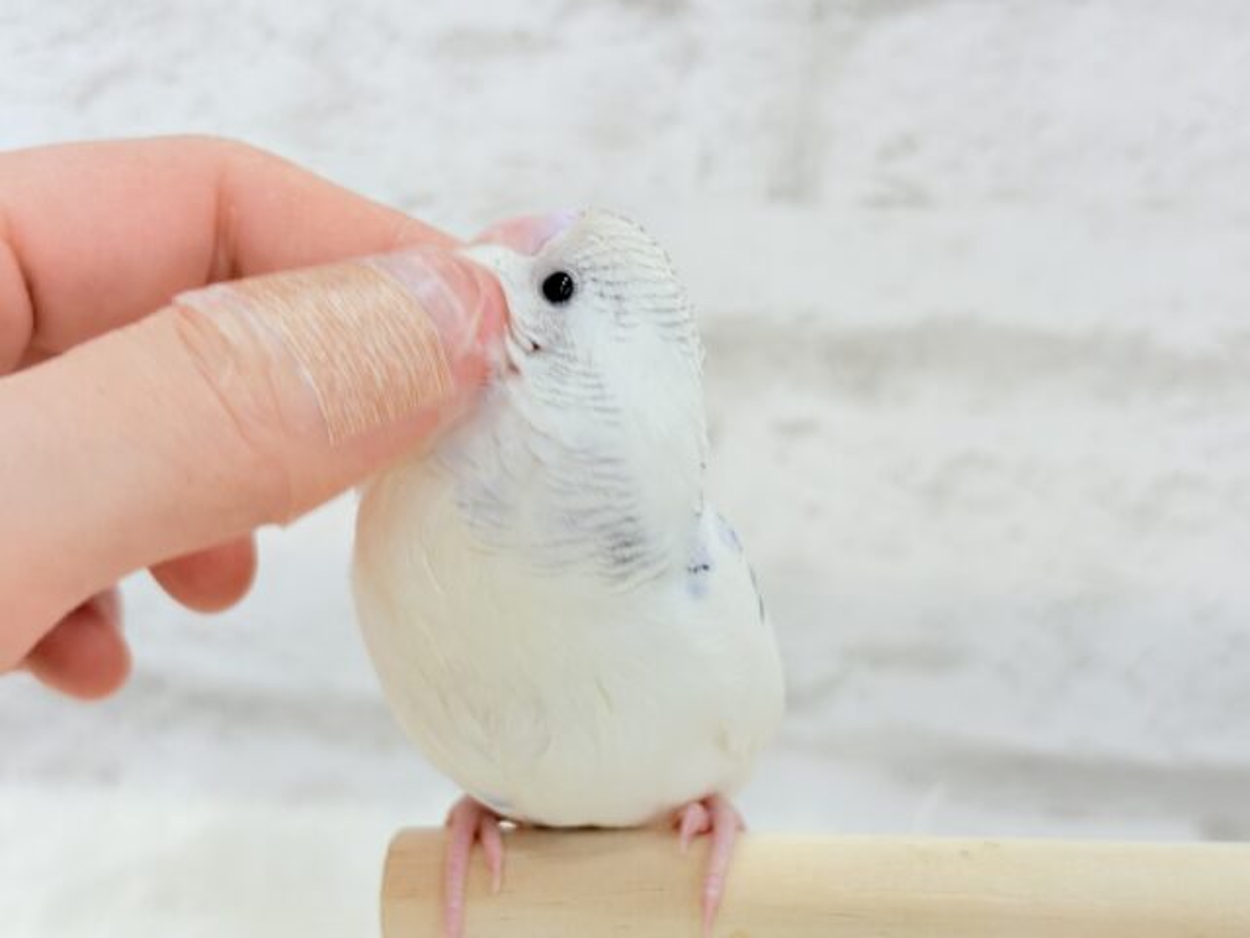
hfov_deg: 36.8
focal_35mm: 52
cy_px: 469
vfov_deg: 28.0
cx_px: 625
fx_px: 1878
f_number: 1.6
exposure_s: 1/50
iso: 40
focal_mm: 5.96
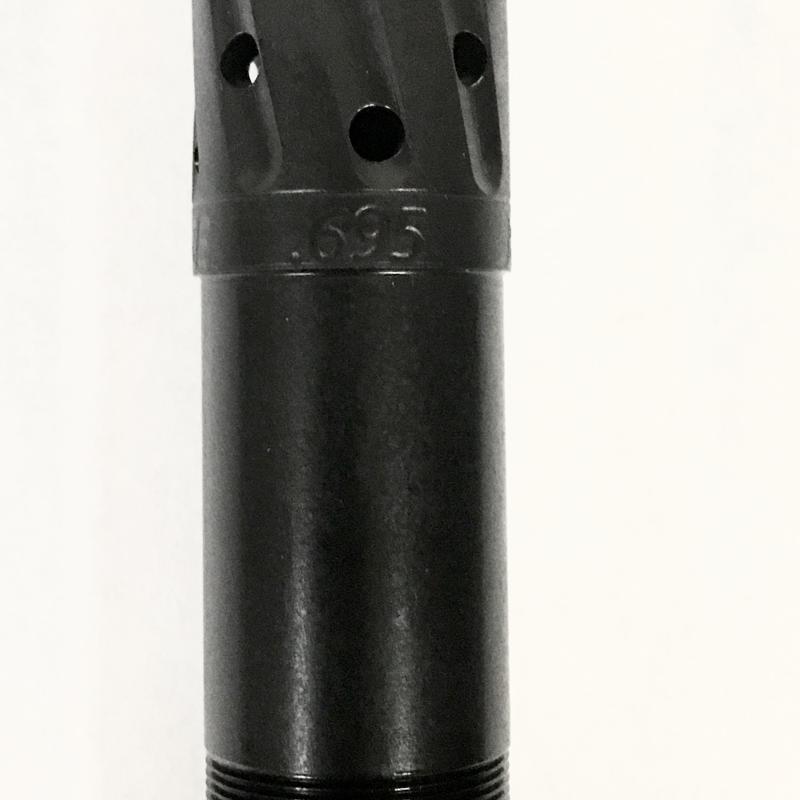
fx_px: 1700
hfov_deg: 26.4
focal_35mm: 65
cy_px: 273
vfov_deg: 26.4
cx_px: 301
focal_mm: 4.15
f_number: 2.2
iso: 100
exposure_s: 1/15
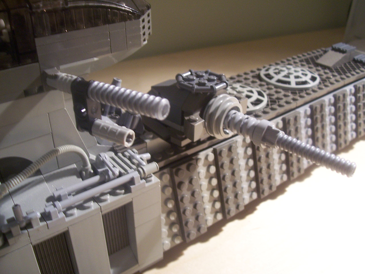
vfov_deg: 41.8
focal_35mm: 34
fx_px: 359
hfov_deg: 54.0
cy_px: 137
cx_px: 182
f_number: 2.7
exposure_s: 1/8
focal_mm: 5.6
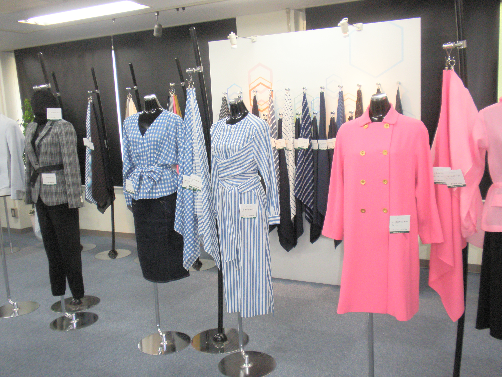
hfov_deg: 50.1
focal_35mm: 37
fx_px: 537
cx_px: 251
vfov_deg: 38.7
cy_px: 188
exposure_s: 1/30
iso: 80
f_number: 3.5
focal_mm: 6.6
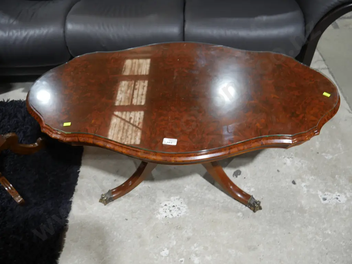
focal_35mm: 30
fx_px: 305
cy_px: 132
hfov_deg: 59.9
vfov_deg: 46.8
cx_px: 176
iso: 500
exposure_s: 1/60
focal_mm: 15
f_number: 3.6
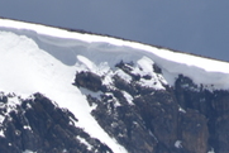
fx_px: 13490
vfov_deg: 0.6
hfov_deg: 1.0
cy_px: 470
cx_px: -19
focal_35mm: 2119
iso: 100
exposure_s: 1/640
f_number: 8
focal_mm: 300
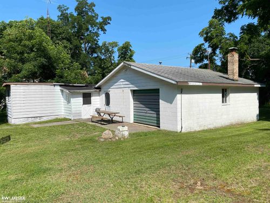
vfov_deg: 53.1
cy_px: 102
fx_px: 203
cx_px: 135
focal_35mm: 26
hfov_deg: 67.3
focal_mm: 4.25
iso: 32
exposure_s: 1/3300
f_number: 1.8
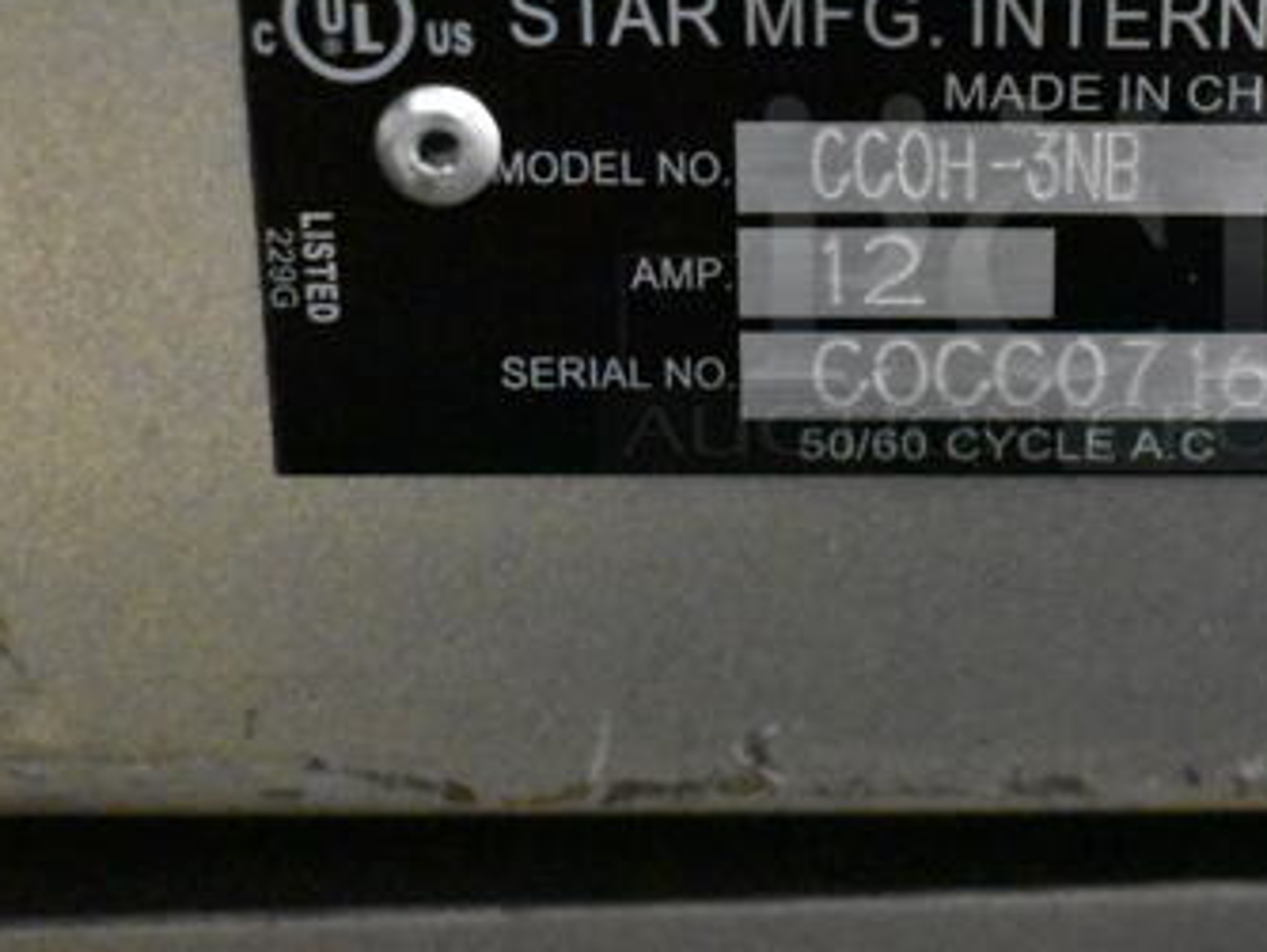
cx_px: 1020
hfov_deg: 24.3
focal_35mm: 79
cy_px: 269
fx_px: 2894
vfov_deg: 18.6
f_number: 4.2
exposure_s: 1/50
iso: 20000
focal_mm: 30
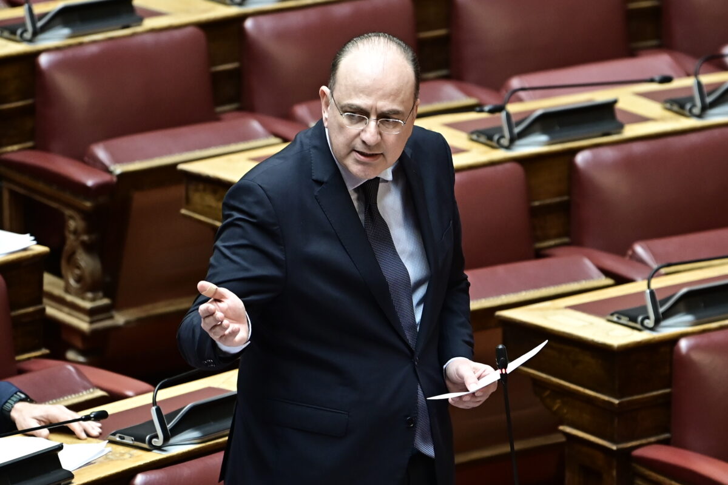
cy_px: 242
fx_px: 6066
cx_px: 364
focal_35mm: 300
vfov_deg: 4.6
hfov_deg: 6.9
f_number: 3.2
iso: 1600
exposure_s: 1/400
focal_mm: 200
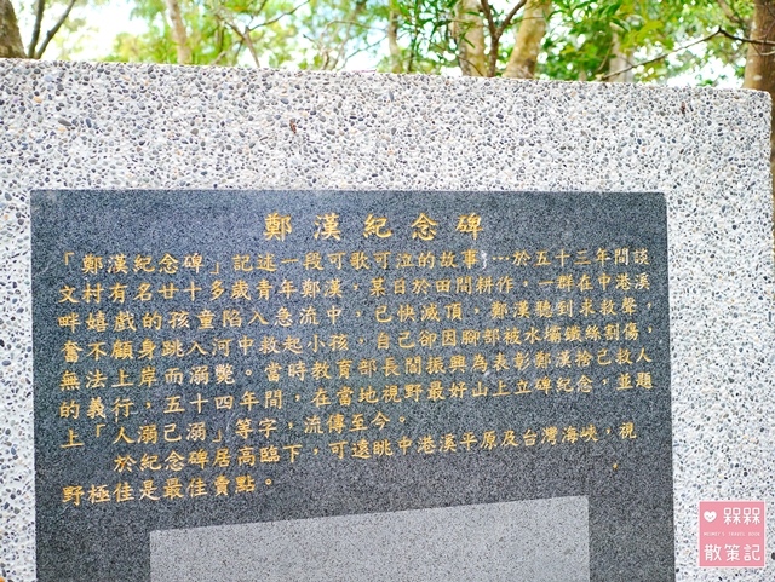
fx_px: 672
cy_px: 291
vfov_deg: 46.9
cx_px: 388
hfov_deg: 59.9
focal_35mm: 30
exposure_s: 1/200
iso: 160
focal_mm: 15
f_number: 2.2
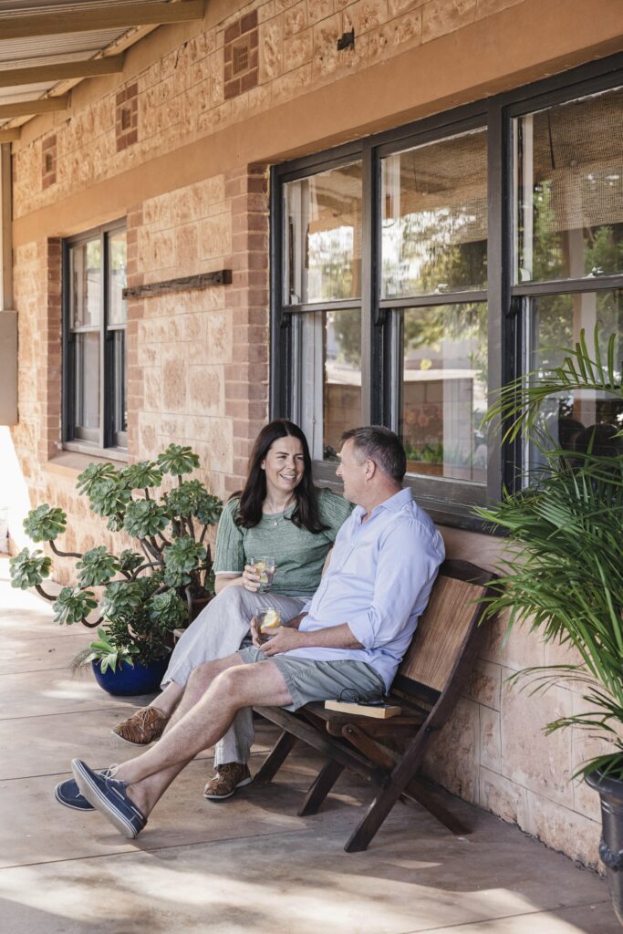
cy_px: 467
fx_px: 1557
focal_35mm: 60
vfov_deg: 33.4
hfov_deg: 22.6
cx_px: 312
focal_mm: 60
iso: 400
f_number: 4.5
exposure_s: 1/200
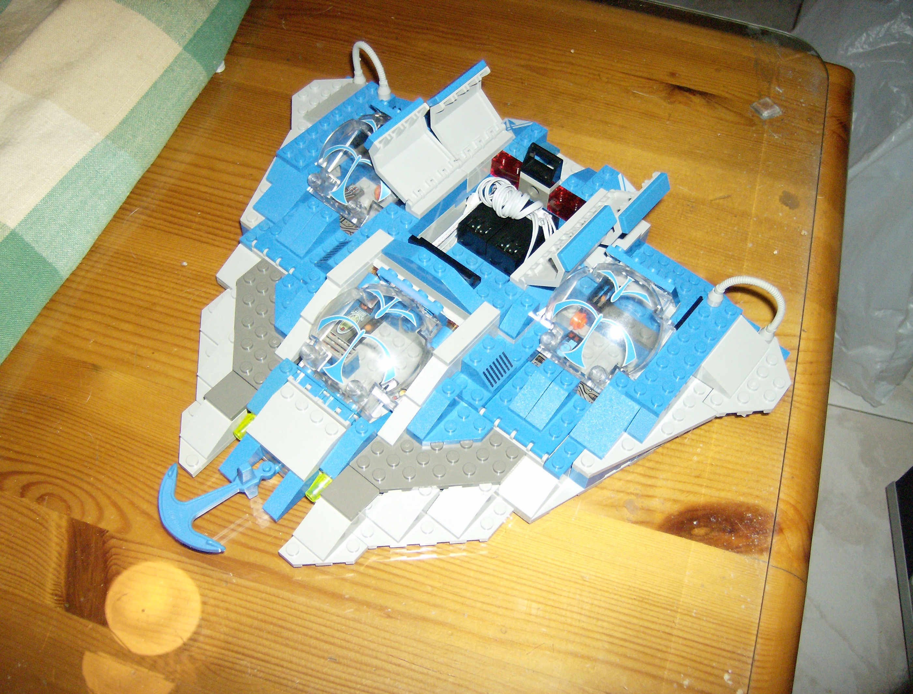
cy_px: 347
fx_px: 954
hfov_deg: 51.1
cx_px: 456
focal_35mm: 36
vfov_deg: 40.0
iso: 200
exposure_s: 1/60
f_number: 2.8
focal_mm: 6
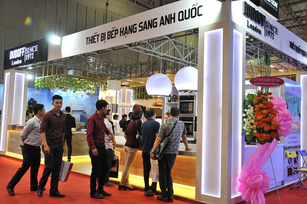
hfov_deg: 53.2
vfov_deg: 36.8
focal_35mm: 36
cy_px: 102
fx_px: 307
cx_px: 154
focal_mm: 24
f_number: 4.5
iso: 640
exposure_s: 1/50
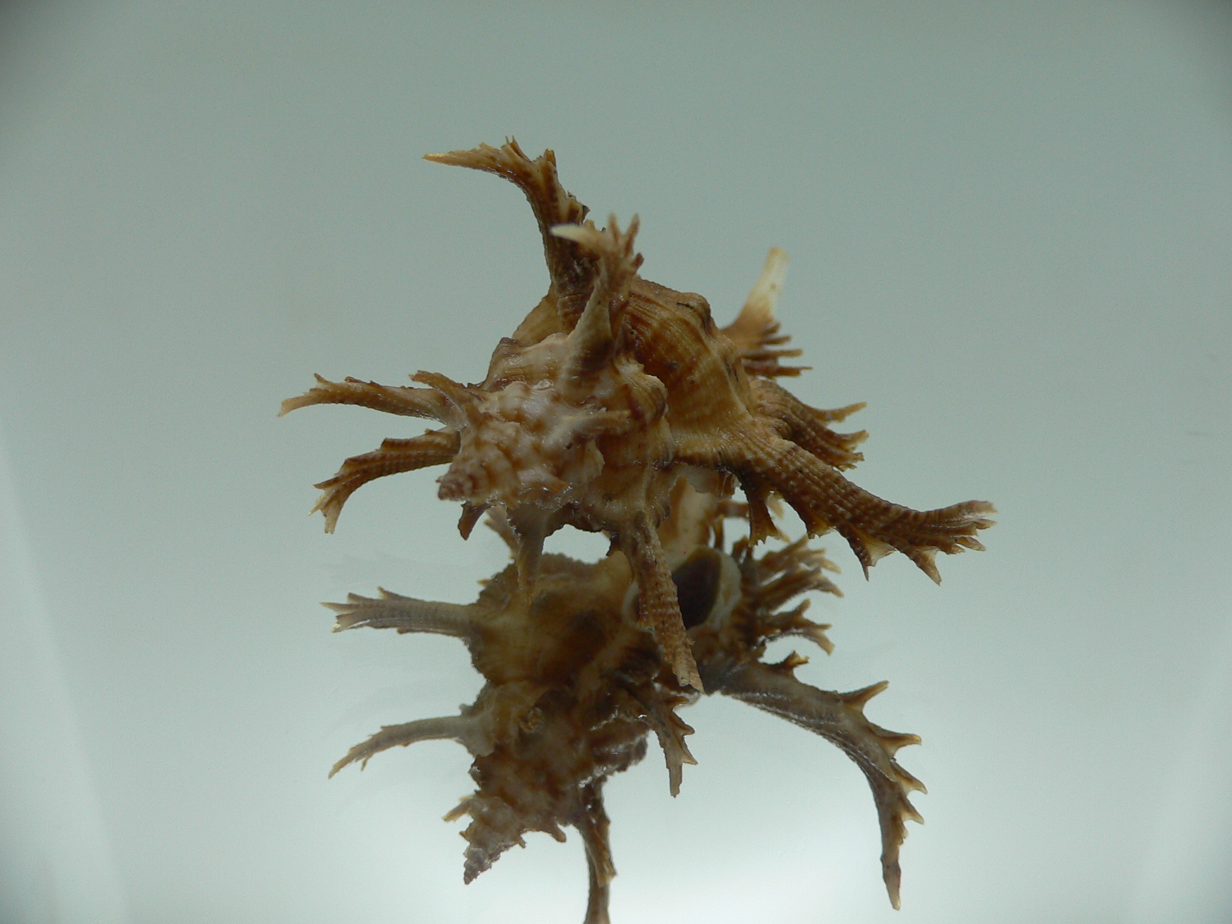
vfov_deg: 40.7
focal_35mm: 35
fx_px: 1246
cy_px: 462
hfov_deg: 52.6
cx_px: 616
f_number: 2.8
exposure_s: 1/100
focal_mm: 4.6
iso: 80
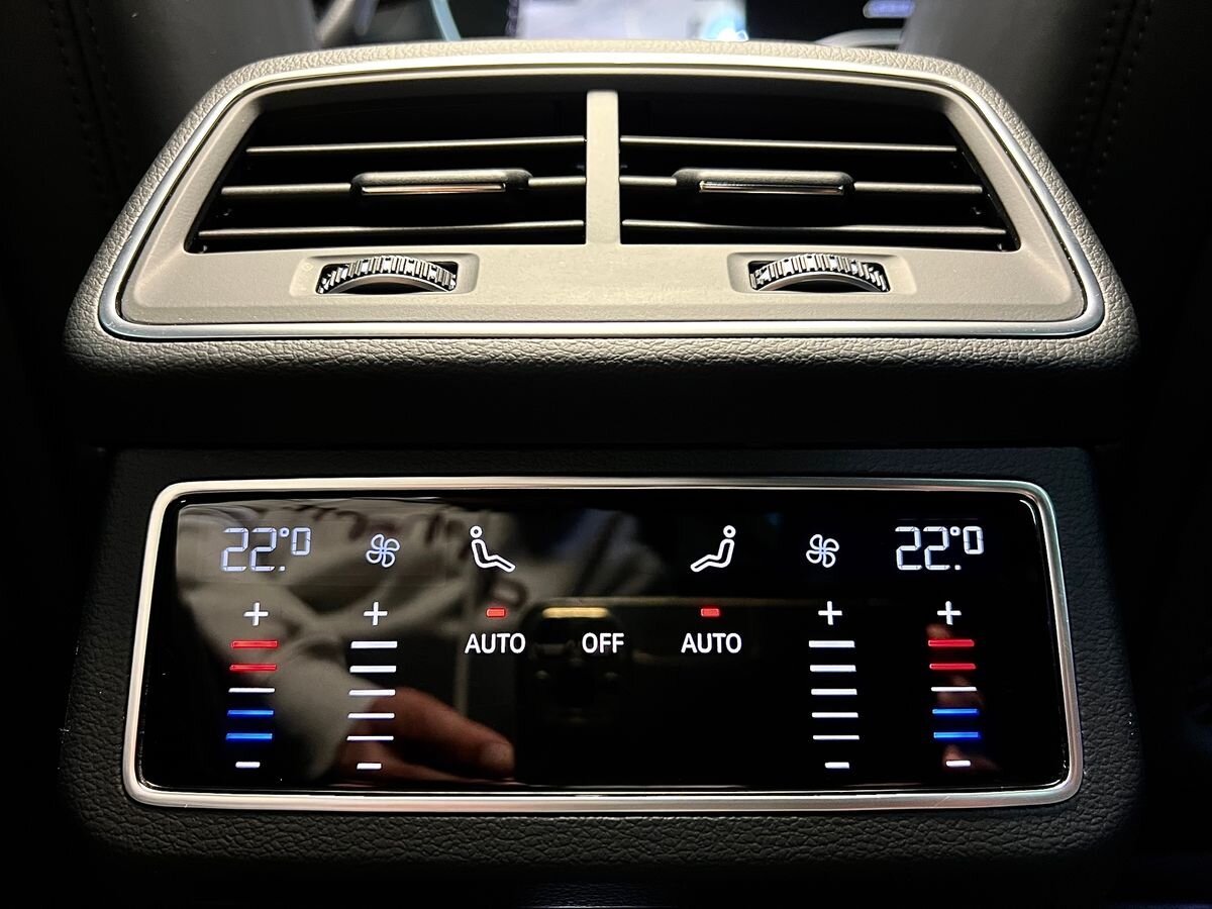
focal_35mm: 26
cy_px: 454
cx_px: 606
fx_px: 910
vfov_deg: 53.1
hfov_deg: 67.3
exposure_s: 1/50
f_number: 1.5
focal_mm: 5.7
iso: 500
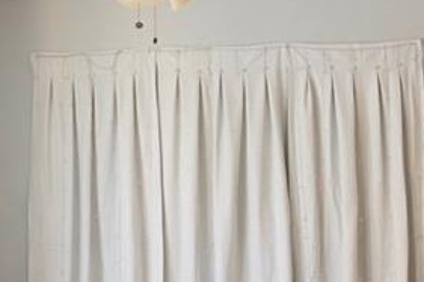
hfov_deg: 19.6
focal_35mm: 102
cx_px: 33
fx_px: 1201
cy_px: 130
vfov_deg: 13.4
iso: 10000
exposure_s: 1/8000
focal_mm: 28
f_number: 8
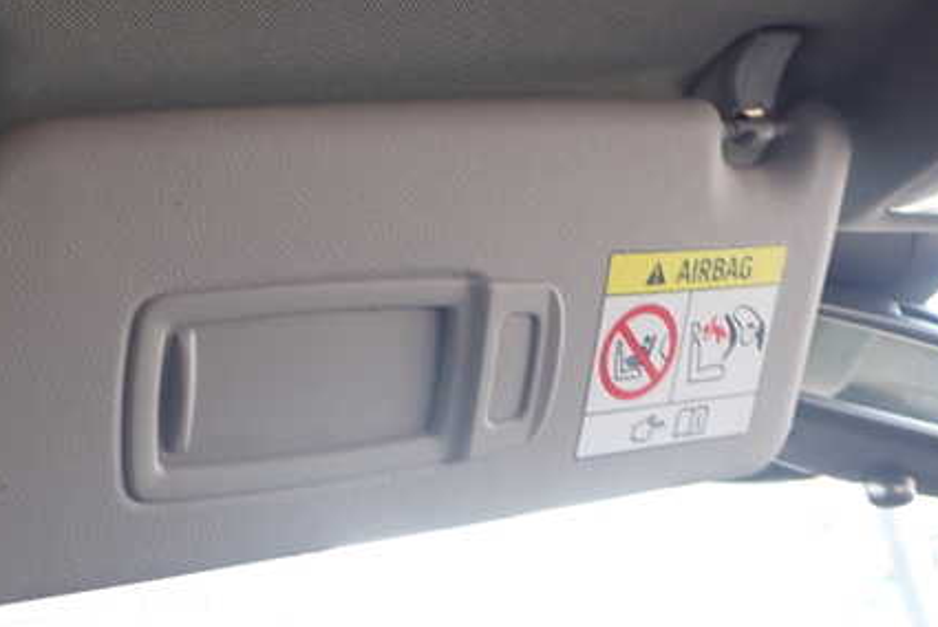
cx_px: 320
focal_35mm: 44
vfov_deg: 30.5
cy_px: 261
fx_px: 1147
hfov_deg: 43.9
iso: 200
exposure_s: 1/60
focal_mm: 5.4
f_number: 2.3
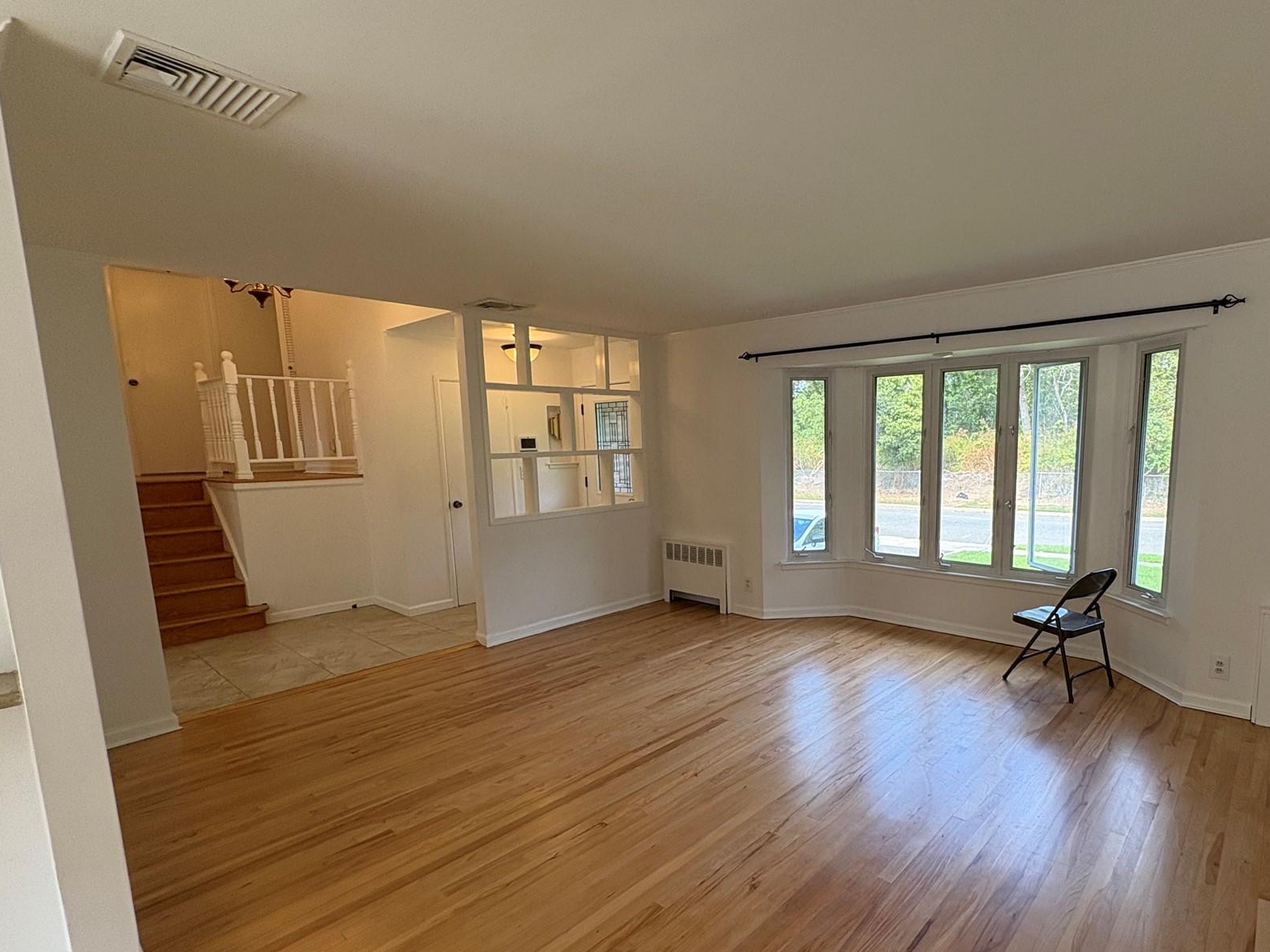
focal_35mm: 18
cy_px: 529
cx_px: 774
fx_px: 660
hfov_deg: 86.4
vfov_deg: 71.4
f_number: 2.2
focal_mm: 2.22
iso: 64
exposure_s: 1/120
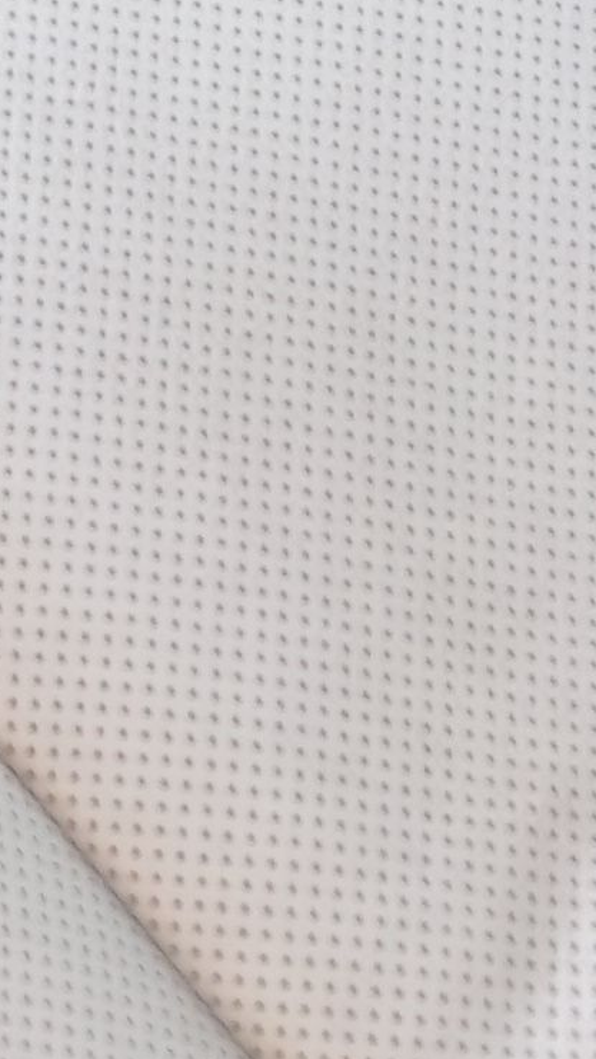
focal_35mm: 263
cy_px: -1725
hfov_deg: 4.6
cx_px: -44
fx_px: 7387
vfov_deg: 7.5
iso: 1000
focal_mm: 31
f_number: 5
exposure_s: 1/25
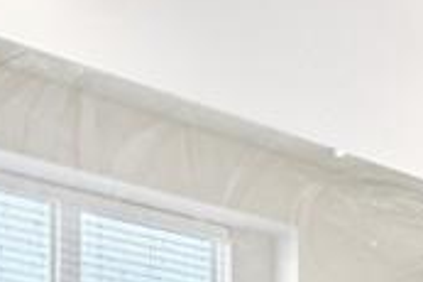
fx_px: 974
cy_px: 531
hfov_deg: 20.3
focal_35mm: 83
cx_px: 670
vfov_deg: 14.2
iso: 250
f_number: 9
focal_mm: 14
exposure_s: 1/8
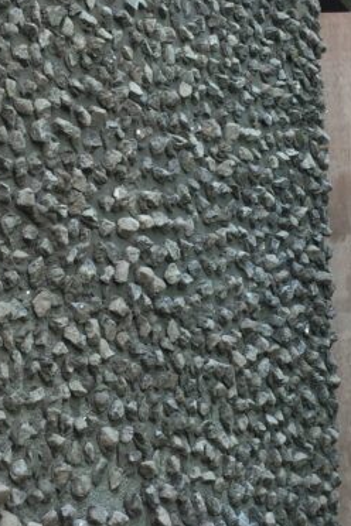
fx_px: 1214
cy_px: 150
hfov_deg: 16.4
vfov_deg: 24.3
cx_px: 208
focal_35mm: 83
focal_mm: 4.15
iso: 32
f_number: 2.2
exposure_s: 1/183
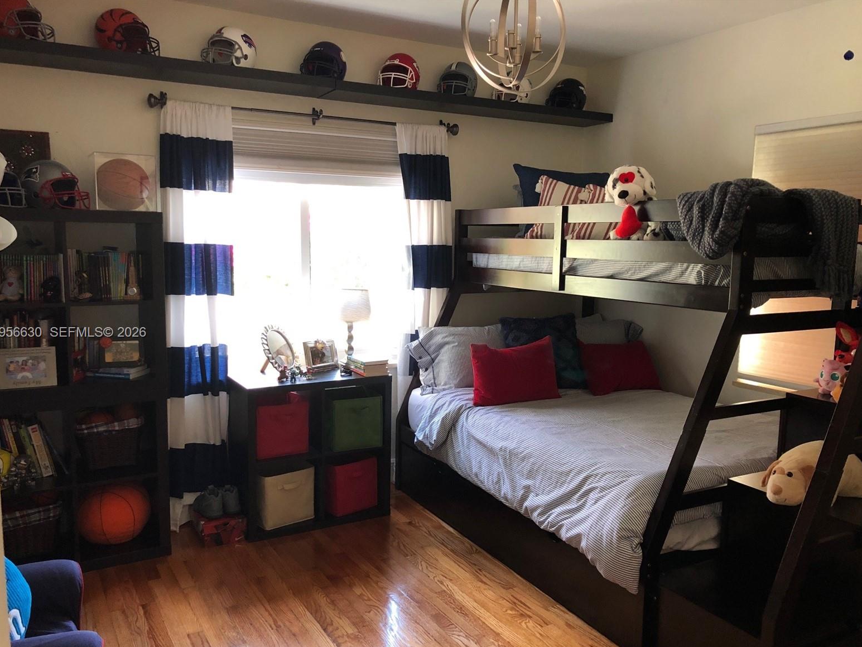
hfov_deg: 61.6
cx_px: 419
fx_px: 722
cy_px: 333
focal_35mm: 29
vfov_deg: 48.2
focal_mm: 4
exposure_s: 1/15
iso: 64
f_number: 1.8
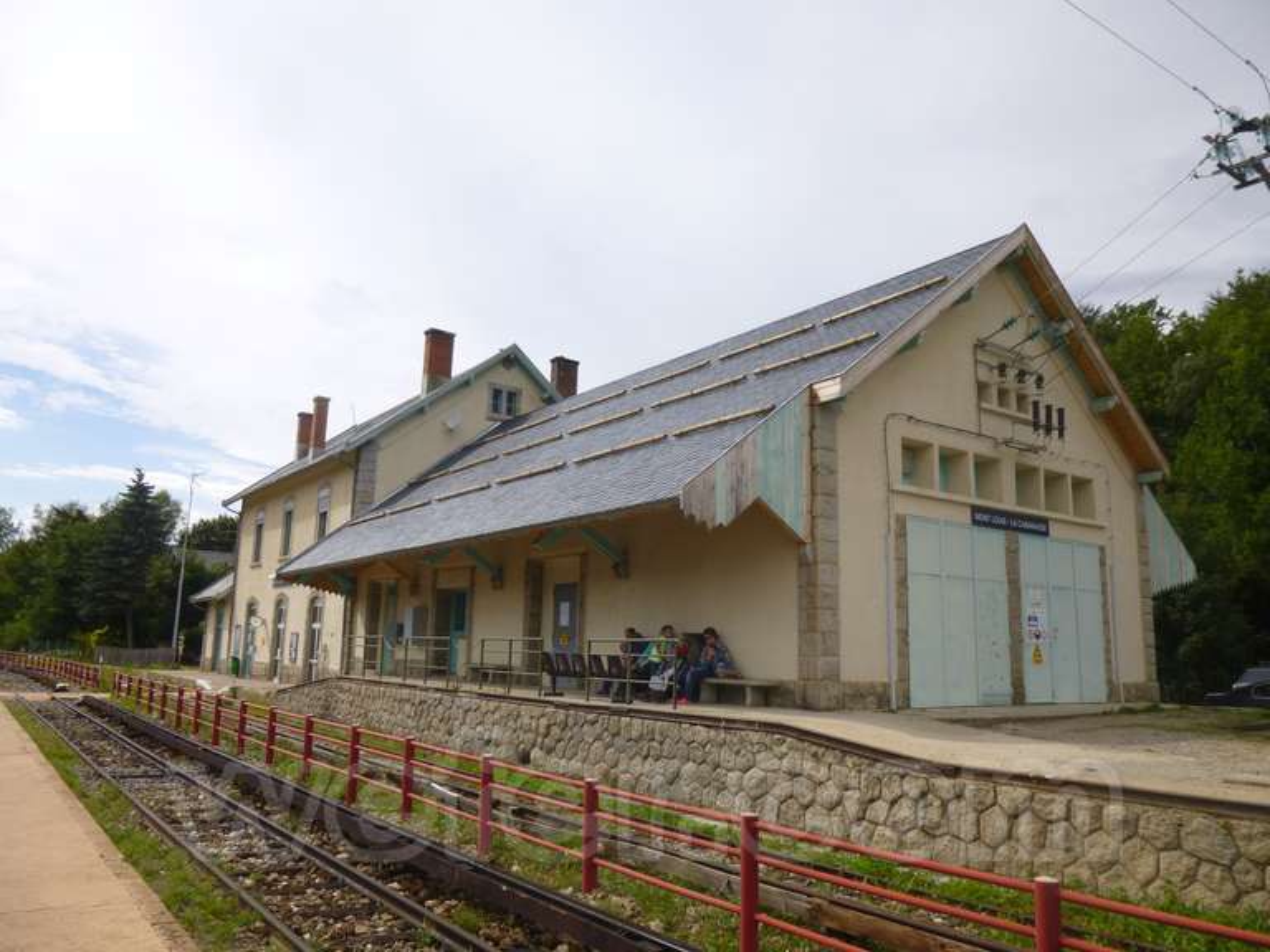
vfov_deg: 54.9
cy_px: 476
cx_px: 635
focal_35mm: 25
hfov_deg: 69.4
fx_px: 917
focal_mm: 4.5
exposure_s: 1/1300
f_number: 3.1
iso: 100
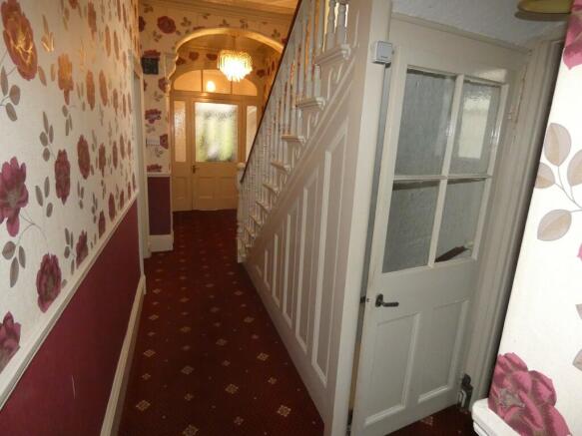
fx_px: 336
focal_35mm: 20
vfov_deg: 66.0
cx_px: 291
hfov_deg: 81.8
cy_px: 218
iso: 800
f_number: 2.8
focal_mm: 3.6
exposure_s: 1/125
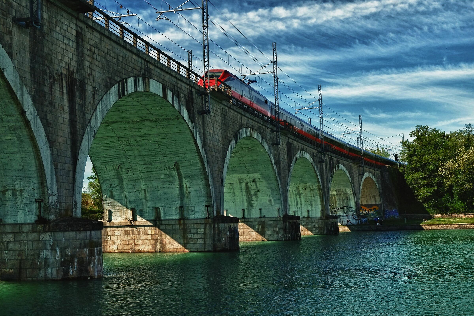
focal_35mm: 49
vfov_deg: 27.5
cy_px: 158
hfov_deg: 40.3
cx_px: 237
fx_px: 645
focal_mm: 32.9
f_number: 11
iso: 100
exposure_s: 1/120
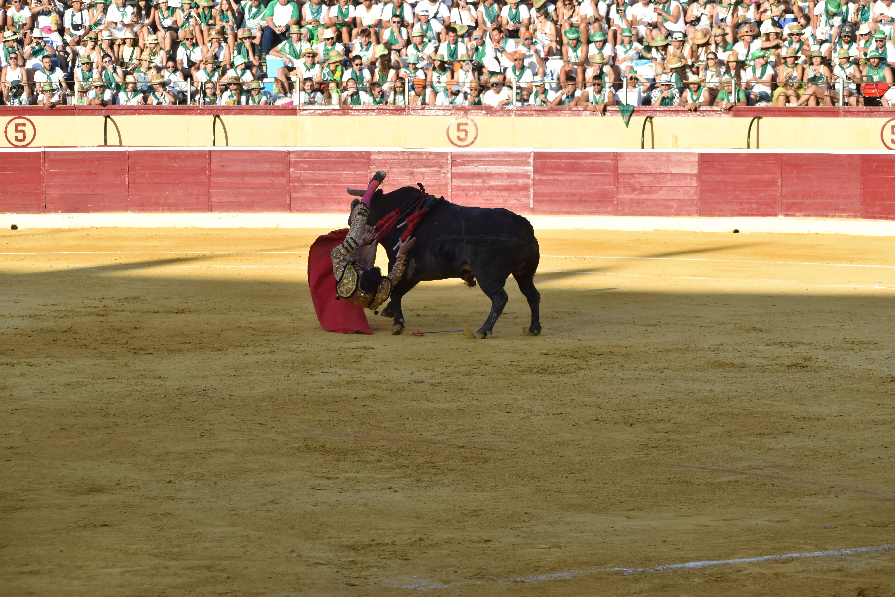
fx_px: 2909
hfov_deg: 17.5
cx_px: 448
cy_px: 298
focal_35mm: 117
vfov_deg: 11.7
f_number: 7.1
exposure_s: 1/800
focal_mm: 78
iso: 400
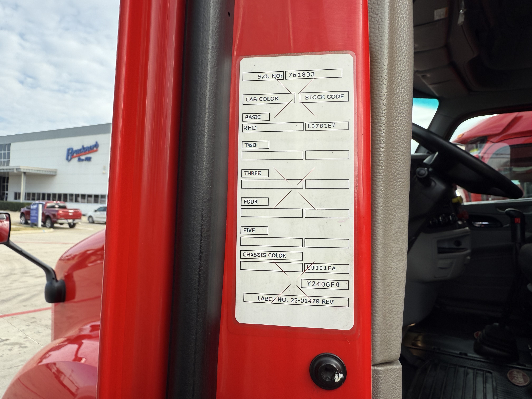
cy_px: 200
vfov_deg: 56.8
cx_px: 266
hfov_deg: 71.6
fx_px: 369
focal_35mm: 24
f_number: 2.2
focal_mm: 2.22
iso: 50
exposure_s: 1/484
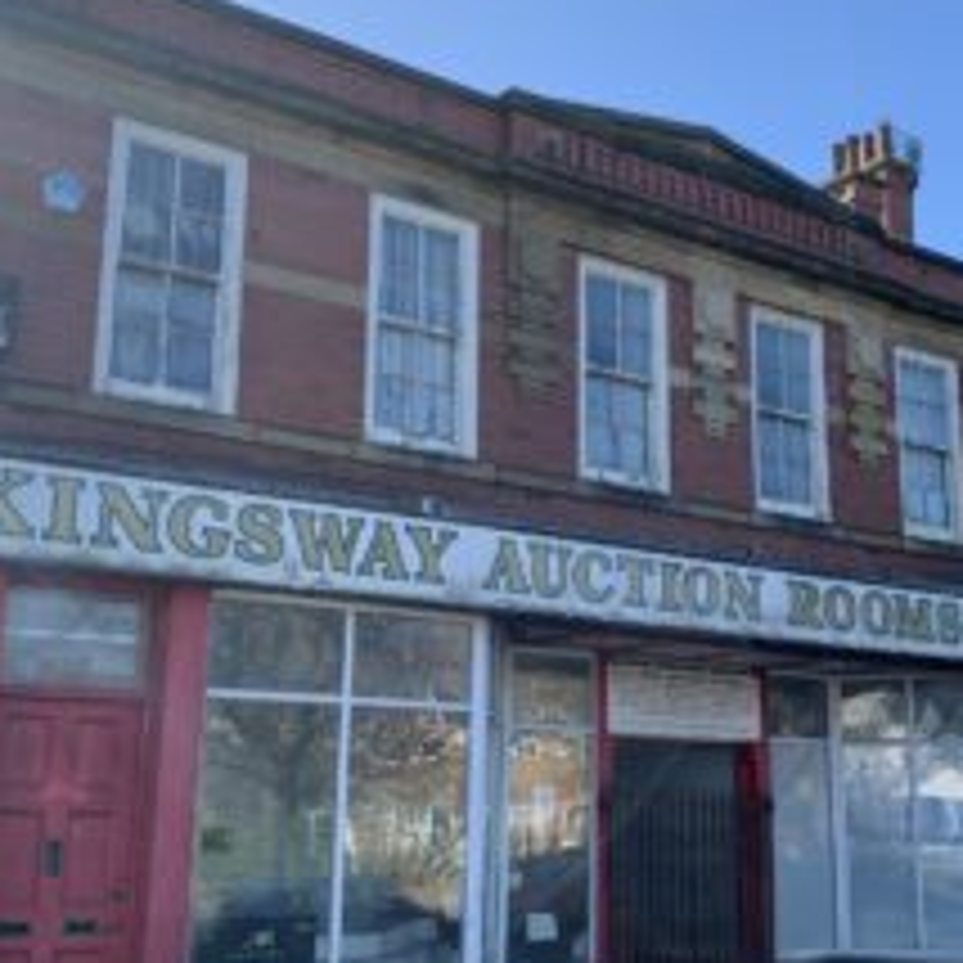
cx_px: 603
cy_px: 544
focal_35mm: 43
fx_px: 1353
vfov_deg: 39.1
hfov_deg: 38.9
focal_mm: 4.25
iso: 25
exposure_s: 1/706
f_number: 1.8
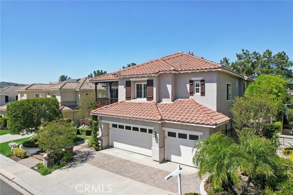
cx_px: 146
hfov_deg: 78.6
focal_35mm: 22
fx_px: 179
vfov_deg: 57.2
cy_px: 98
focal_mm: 8.4
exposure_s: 1/2500
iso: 130
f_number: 2.8
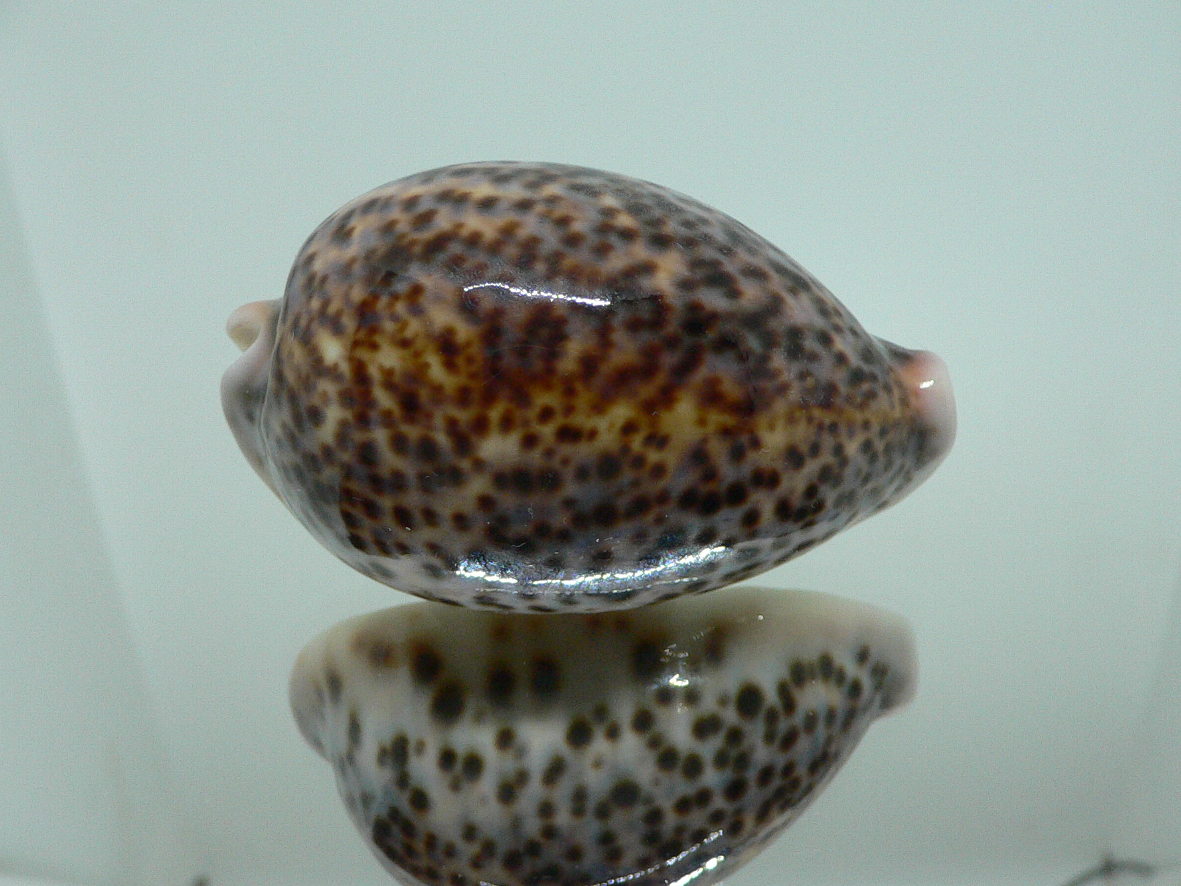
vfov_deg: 36.0
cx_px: 595
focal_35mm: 40
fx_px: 1365
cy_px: 452
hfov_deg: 46.8
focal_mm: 4.6
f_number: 2.8
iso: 200
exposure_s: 1/60
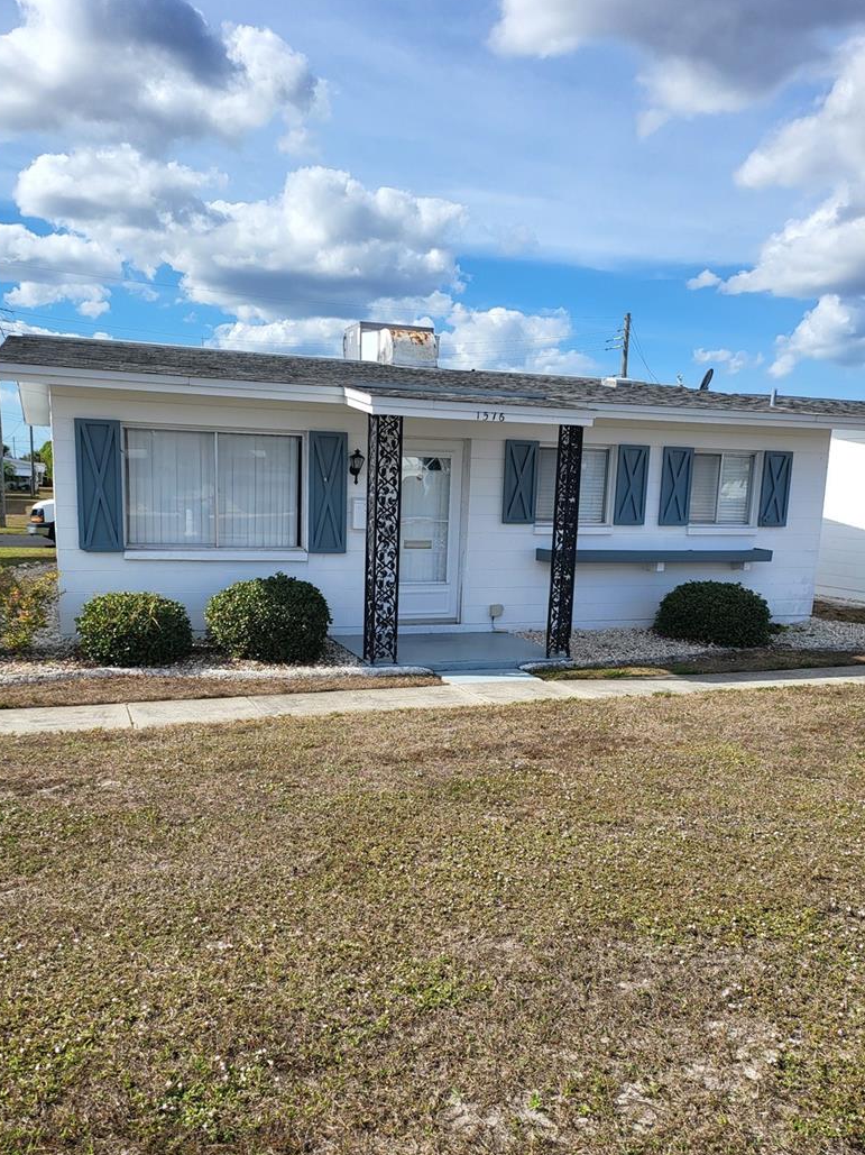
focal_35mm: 28
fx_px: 933
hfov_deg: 49.7
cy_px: 630
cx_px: 401
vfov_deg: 63.3
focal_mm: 5
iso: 40
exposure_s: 1/2404
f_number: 1.8
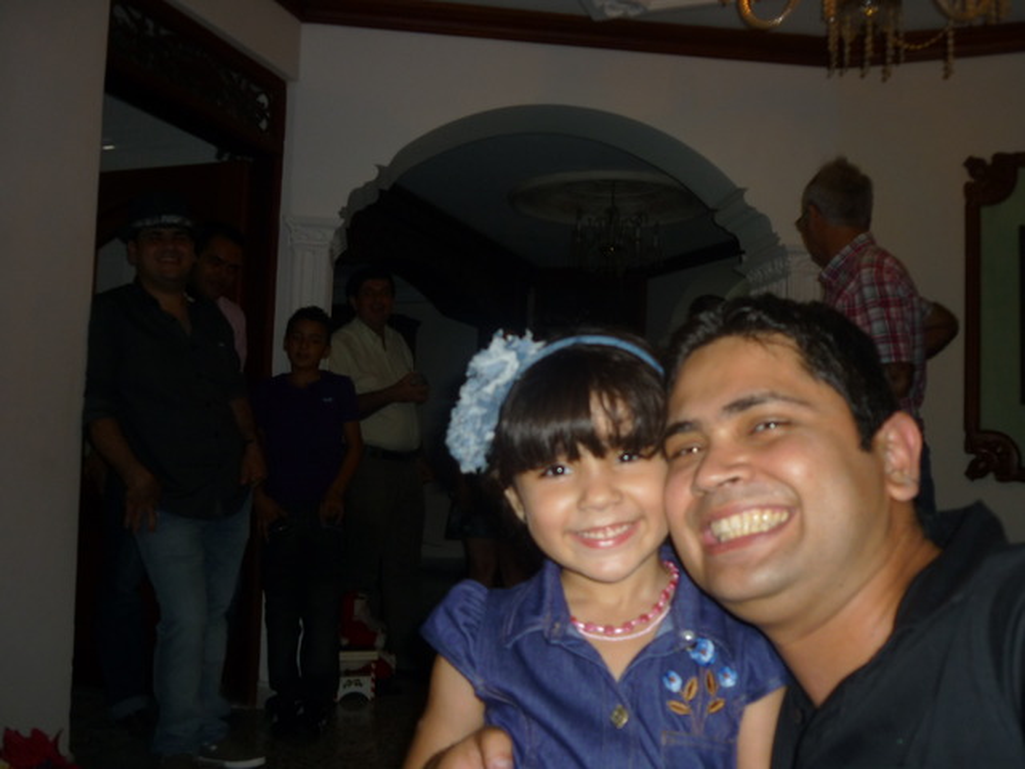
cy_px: 384
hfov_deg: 55.4
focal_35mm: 33
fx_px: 977
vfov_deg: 42.9
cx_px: 512
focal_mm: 5.5
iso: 100
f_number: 2.8
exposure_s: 1/125
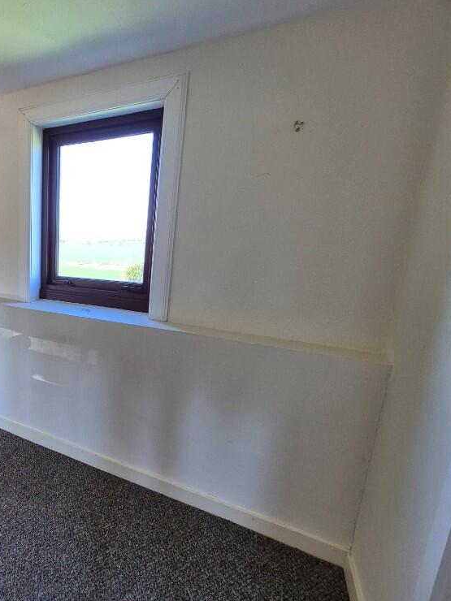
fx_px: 313
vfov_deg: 87.7
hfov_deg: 60.4
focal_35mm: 18
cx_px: 43
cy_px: 309
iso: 125
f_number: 2.2
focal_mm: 2.2
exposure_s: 1/100
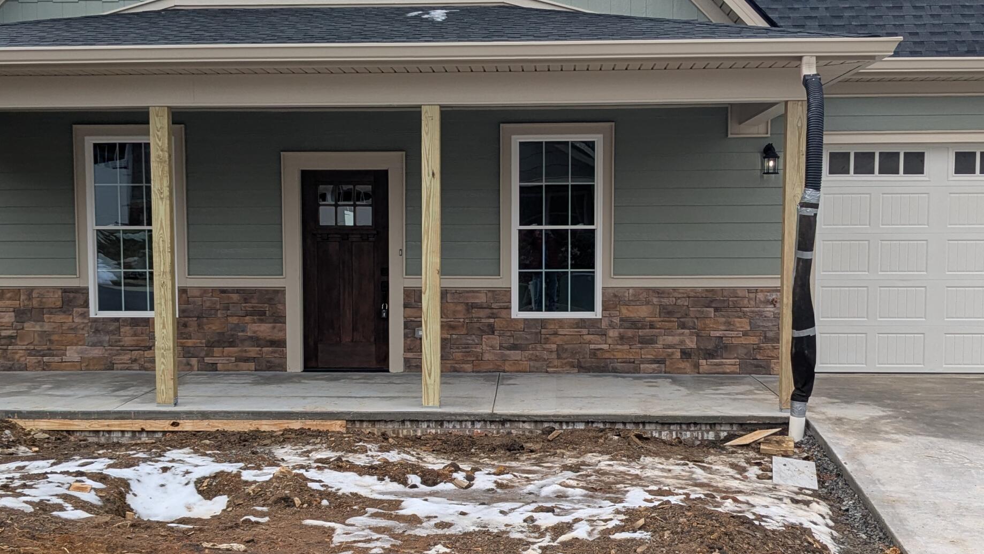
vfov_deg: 24.9
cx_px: 452
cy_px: 311
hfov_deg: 42.9
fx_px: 1252
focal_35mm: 48
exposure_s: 1/754
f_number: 1.73
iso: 40
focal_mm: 4.38
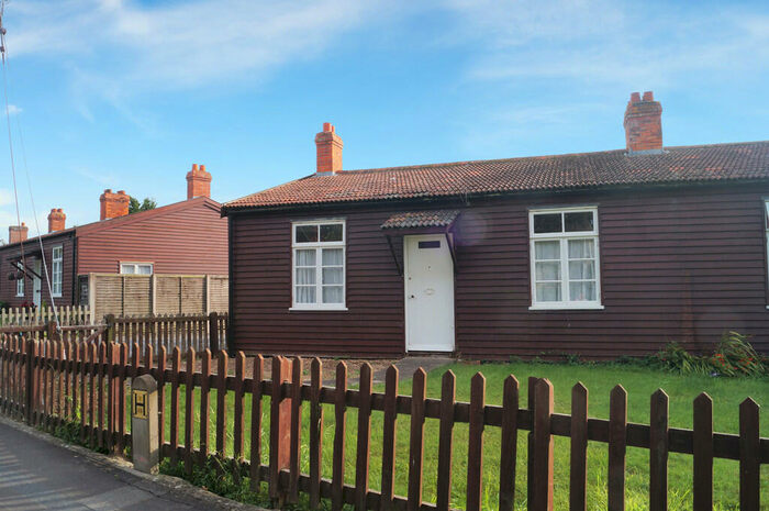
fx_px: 576
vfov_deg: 47.8
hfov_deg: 67.4
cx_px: 384
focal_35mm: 27
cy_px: 256
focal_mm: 18
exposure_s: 1/100
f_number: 9
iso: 100
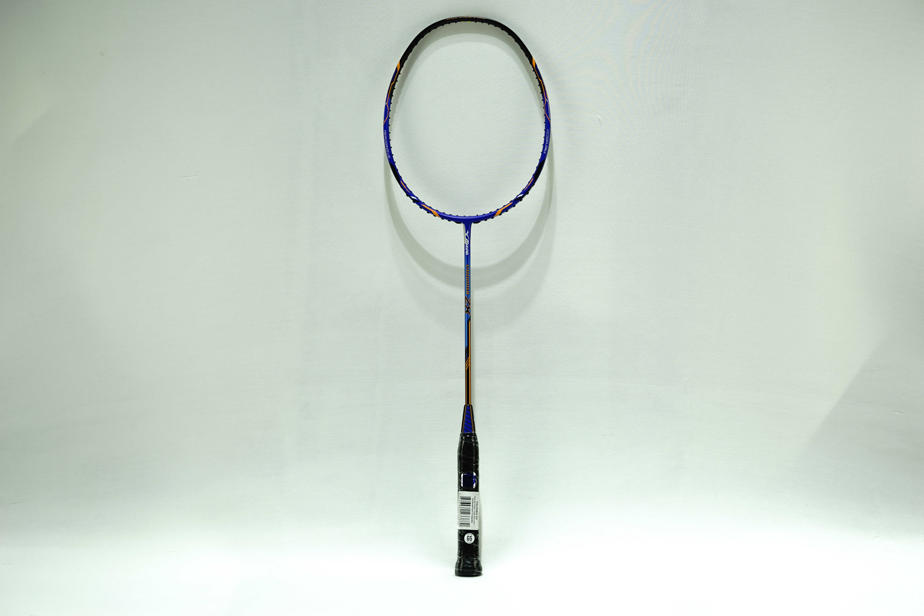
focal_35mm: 90
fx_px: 2310
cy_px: 308
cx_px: 462
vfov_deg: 15.2
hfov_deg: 22.6
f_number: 8
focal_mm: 90
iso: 100
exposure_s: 1/10
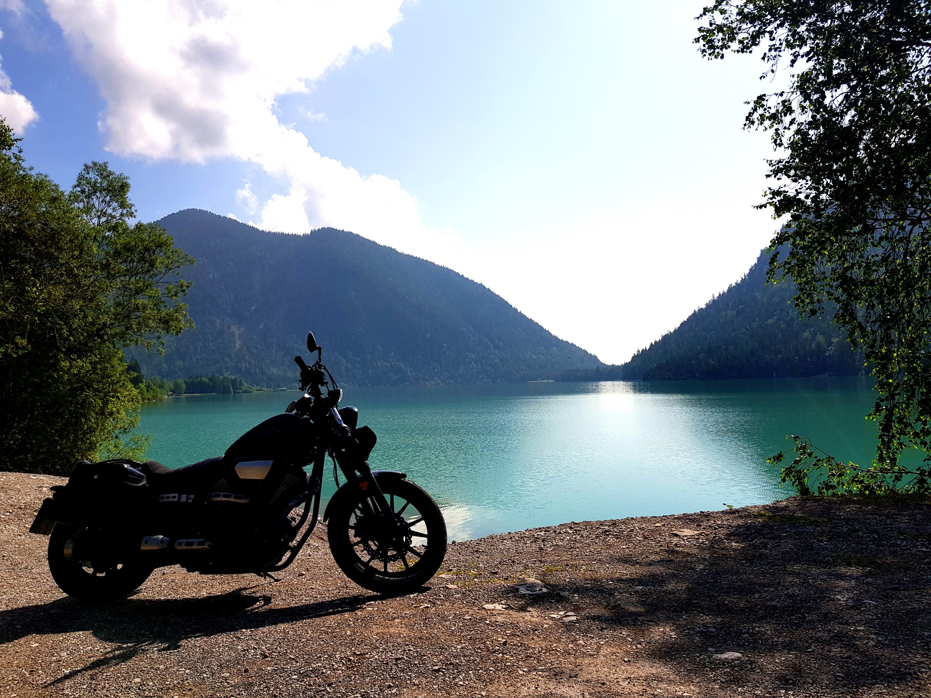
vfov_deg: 53.1
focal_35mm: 26
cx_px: 466
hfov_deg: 67.3
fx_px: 699
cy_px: 349
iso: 40
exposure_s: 1/5520
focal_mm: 4.3
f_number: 1.7
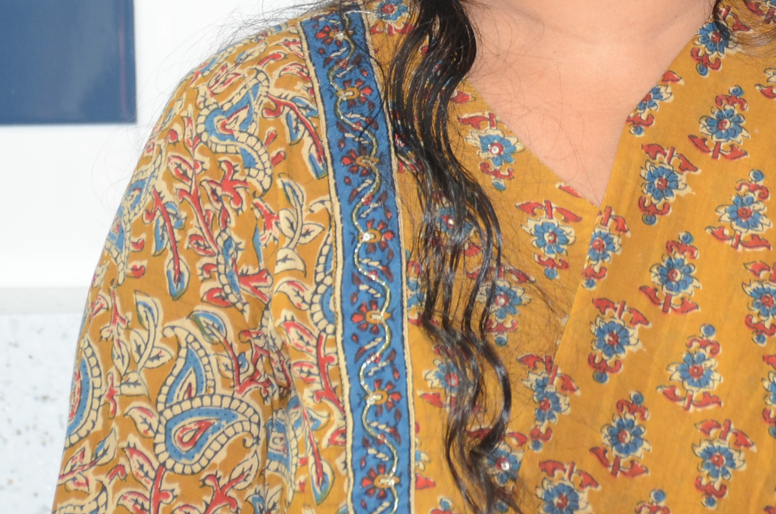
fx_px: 7533
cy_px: -95
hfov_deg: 5.9
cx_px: 667
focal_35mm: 350
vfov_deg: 3.9
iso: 400
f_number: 5.3
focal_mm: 95
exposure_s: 1/80
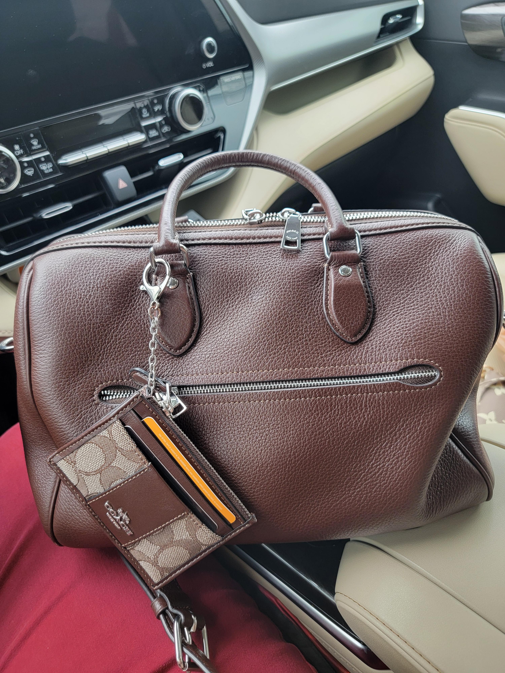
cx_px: 252
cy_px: 336
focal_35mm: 24
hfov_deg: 56.8
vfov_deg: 71.6
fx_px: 467
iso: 125
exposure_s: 1/120
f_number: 1.8
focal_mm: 6.7
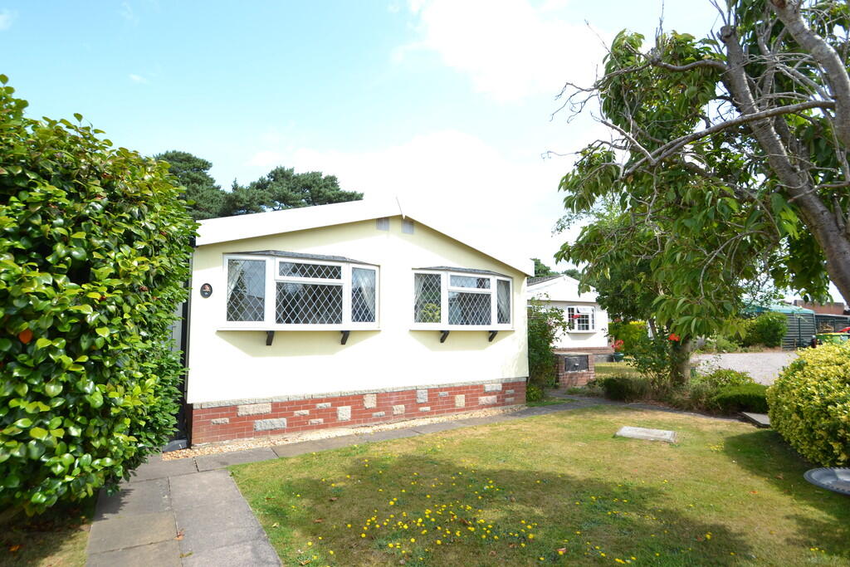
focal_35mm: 17
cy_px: 284
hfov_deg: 92.4
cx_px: 425
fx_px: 407
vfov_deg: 69.7
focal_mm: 11.5
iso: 100
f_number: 7.1
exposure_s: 1/200
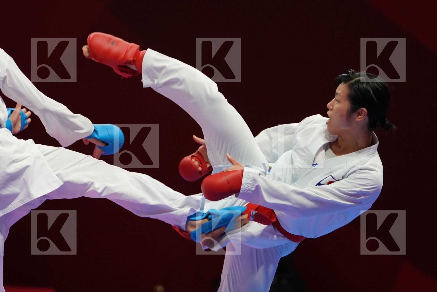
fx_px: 4442
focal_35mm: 366
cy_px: 146
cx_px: 218
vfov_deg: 3.8
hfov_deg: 5.6
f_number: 4
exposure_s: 1/1000
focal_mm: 244
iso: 2000
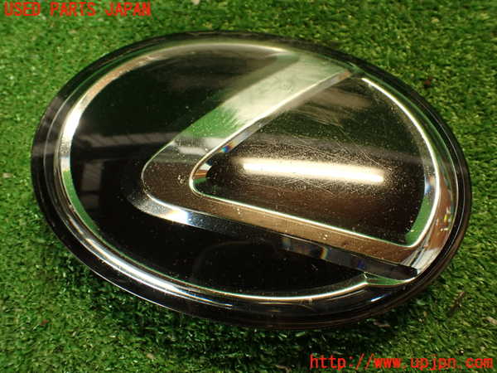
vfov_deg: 44.2
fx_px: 459
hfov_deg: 56.8
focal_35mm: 32
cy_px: 186
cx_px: 248
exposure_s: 1/30
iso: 250
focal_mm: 5.79
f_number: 2.4
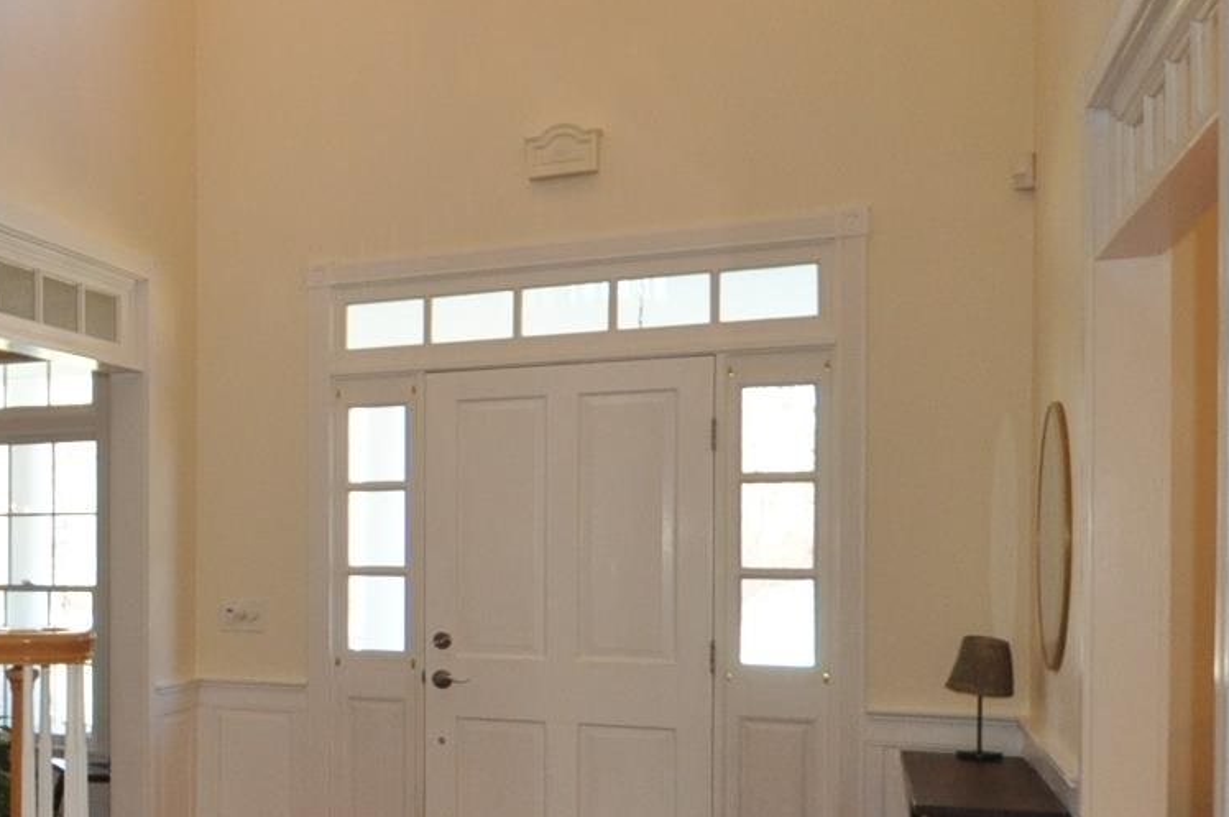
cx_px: -177
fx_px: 1466
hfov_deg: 36.9
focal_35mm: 43
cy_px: 531
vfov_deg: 30.9
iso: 800
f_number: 3.5
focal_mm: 10
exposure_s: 1/125
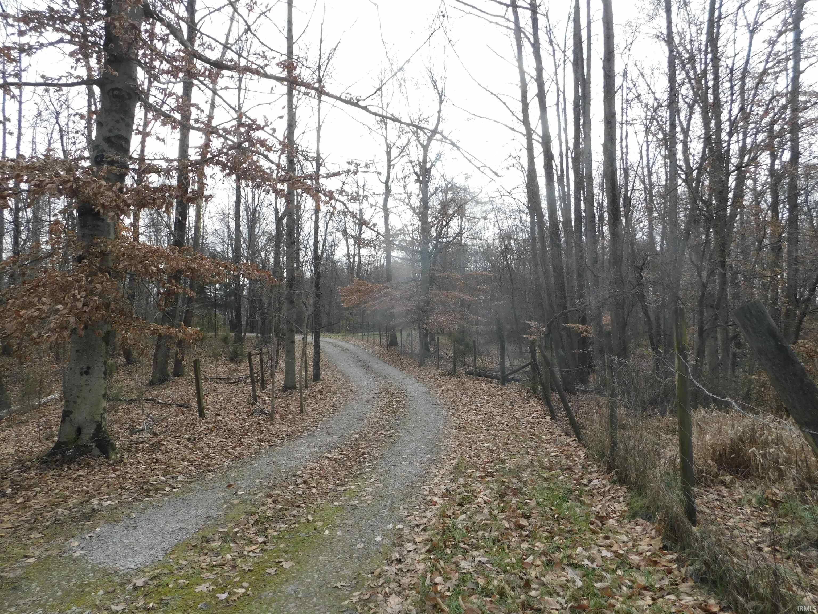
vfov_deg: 58.9
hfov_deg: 73.9
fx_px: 544
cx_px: 409
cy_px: 307
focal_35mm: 23
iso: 125
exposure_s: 1/320
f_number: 3
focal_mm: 4
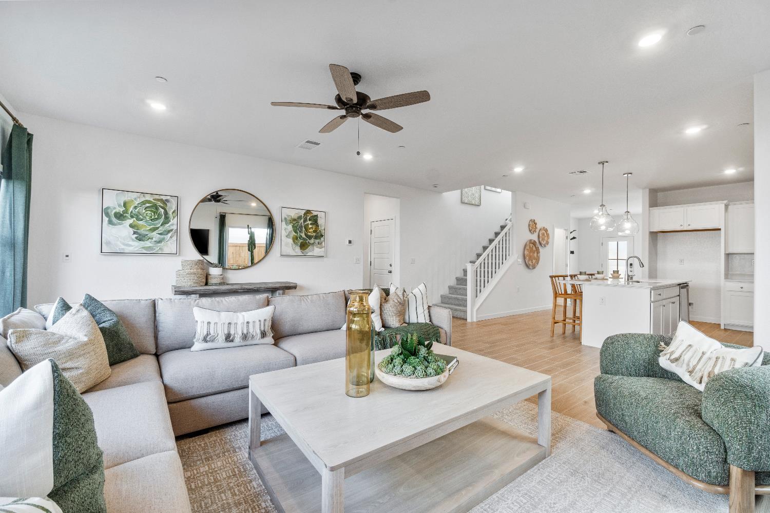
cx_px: 385
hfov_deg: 100.4
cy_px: 256
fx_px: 321
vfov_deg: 77.3
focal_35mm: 15
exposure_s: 1/6
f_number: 9
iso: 250
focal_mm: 10
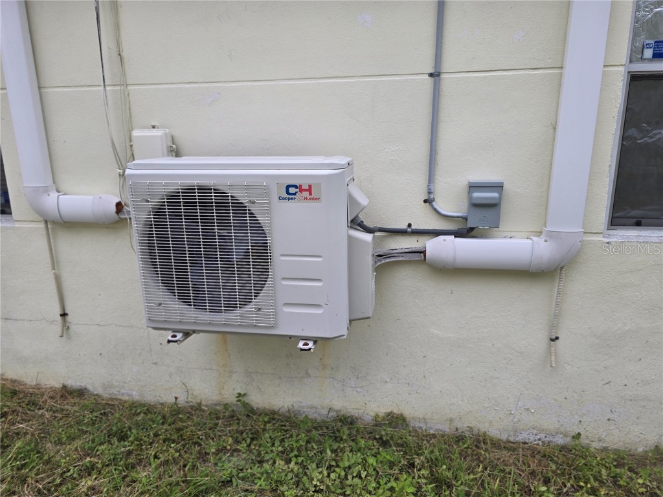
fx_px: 441
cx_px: 332
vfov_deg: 58.9
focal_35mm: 23
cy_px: 248
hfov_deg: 73.9
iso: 12
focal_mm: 6.3
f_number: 1.7
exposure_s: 1/351
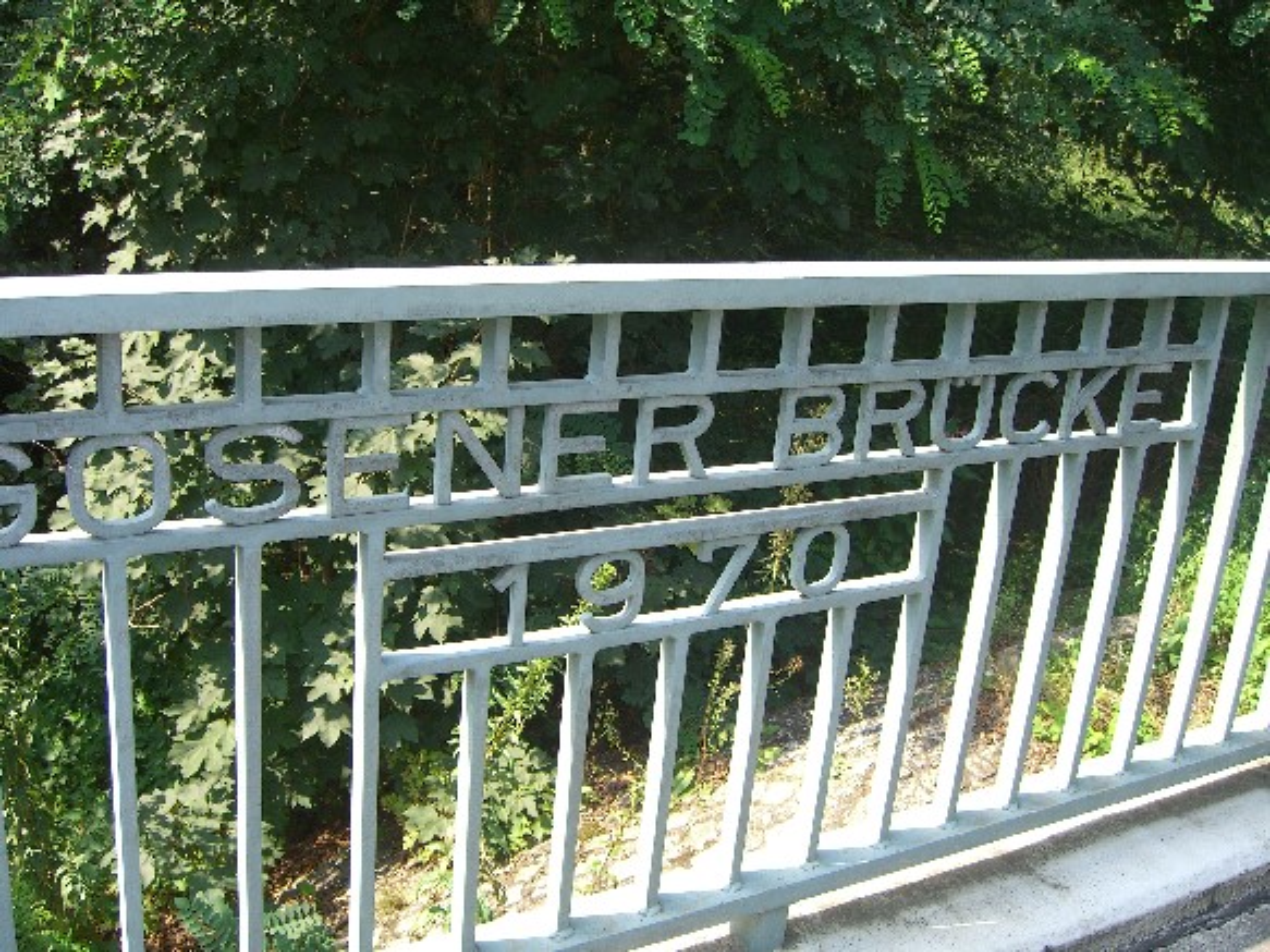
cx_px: 635
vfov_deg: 37.7
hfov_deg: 49.0
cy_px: 476
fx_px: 1394
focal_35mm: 38
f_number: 2.8
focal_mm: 7.9
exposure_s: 1/250
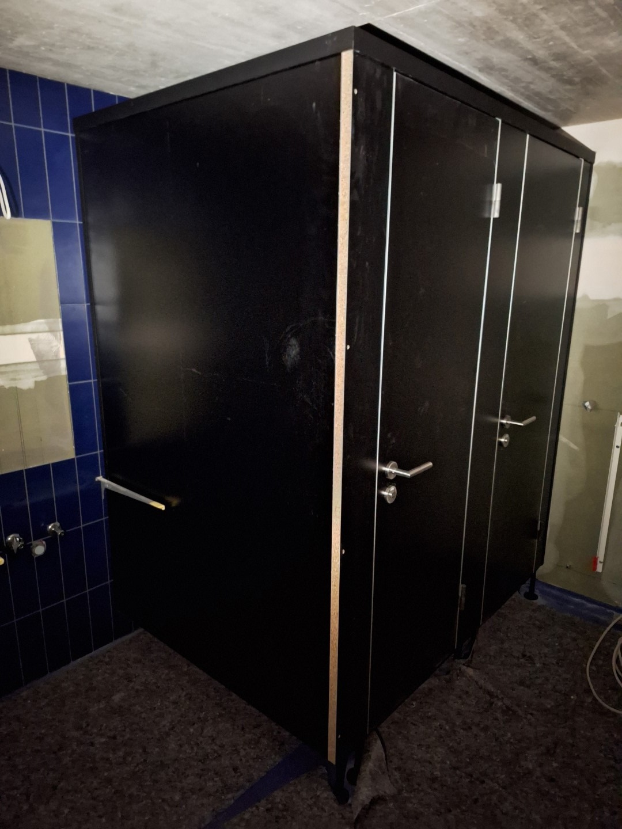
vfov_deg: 73.9
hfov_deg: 58.9
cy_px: 414
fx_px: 551
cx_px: 311
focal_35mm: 23
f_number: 1.8
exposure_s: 1/5
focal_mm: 5.54
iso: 2500
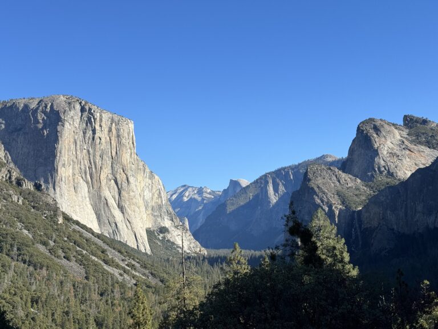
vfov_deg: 30.3
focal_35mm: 48
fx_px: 607
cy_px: 164
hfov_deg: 39.7
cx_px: 219
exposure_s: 1/3610
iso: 64
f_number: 1.78
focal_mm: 6.86
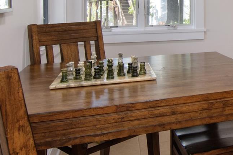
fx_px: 340
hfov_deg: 31.7
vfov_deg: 24.8
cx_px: 278
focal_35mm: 53
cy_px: 9
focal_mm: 11
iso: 640
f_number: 11
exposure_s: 1/40
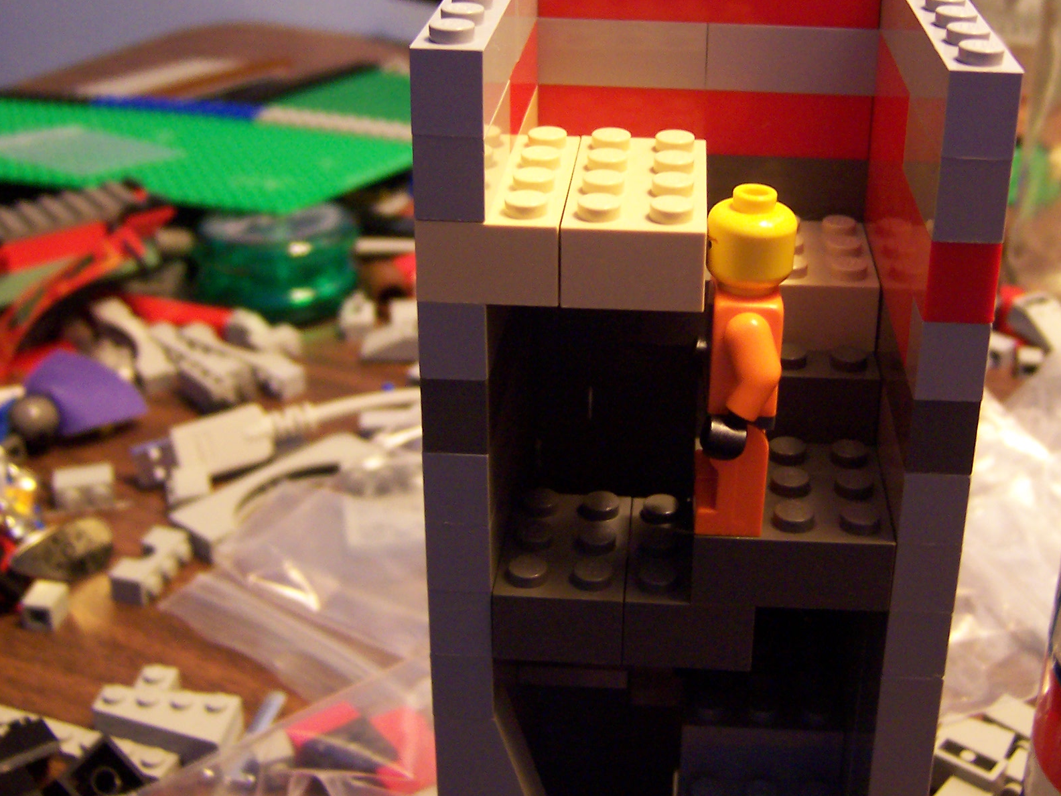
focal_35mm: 48
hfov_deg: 39.5
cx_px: 640
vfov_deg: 30.0
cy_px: 251
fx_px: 1471
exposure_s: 1/8
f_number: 2.8
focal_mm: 5.5
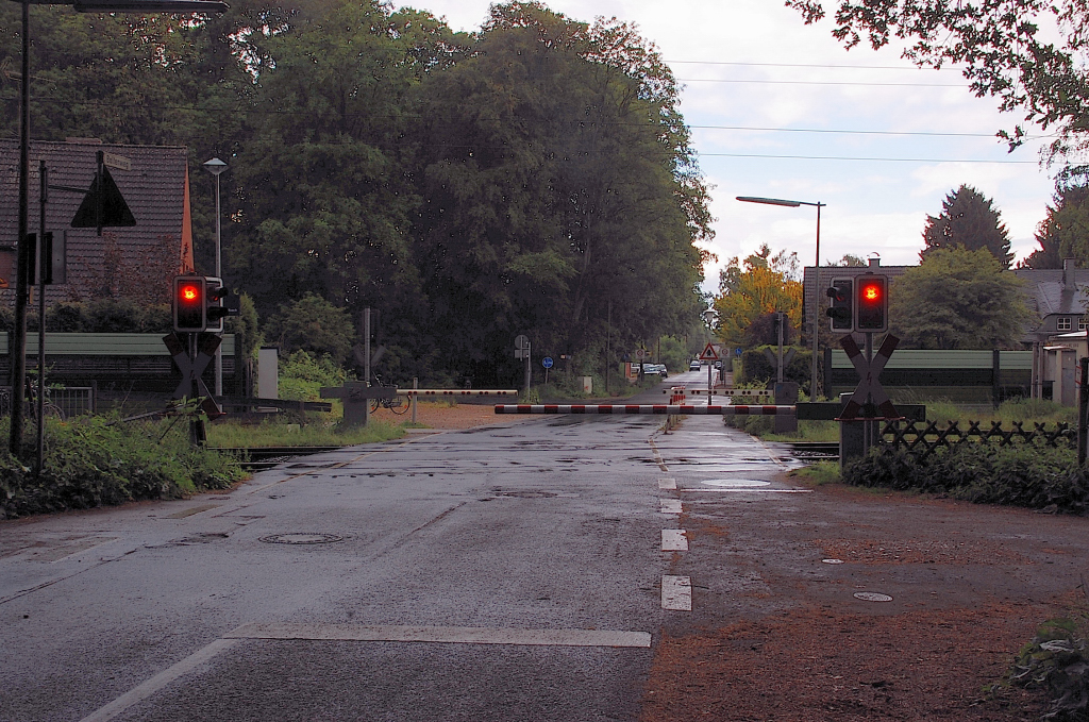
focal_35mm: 48
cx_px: 544
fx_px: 1449
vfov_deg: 28.0
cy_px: 361
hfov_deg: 41.2
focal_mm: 32
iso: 200
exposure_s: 1/60
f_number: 16
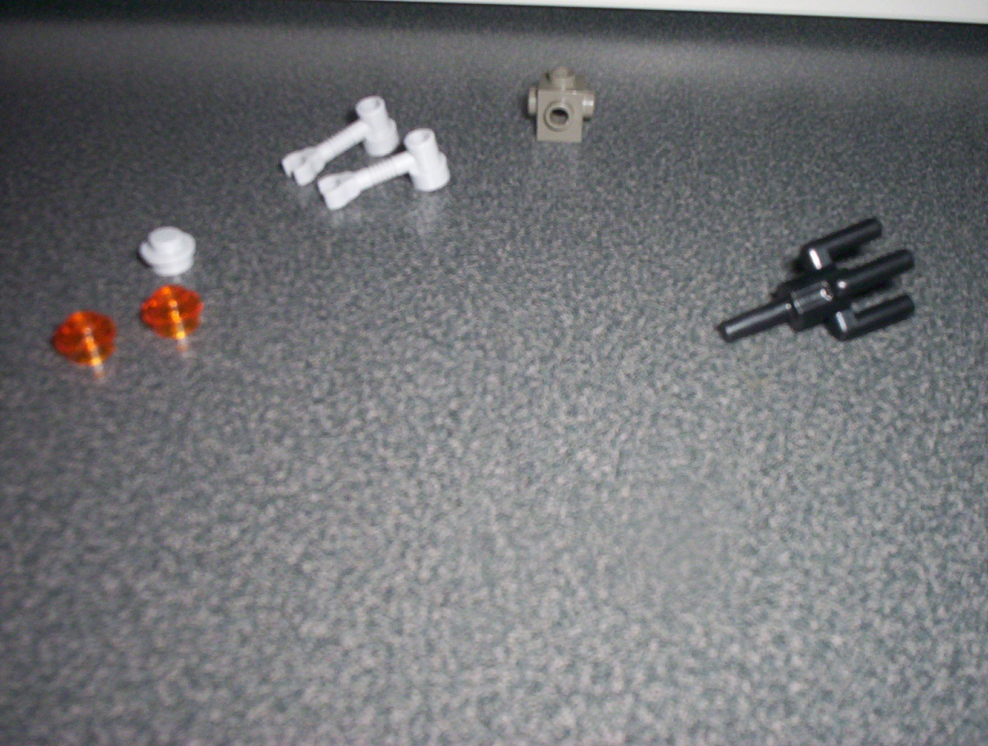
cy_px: 373
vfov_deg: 37.9
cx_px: 494
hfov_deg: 48.9
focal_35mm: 38
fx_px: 1087
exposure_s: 1/60
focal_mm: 4.99
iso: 140
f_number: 4.5
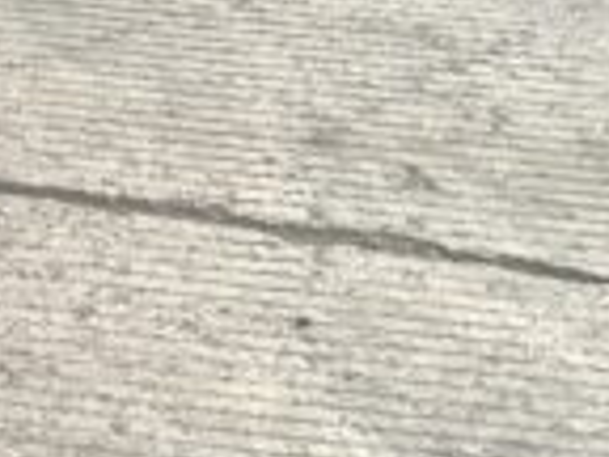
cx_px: -664
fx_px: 2269
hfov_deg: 13.0
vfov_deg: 10.8
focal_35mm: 129
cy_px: -368
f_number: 1.8
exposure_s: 1/473
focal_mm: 3
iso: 16
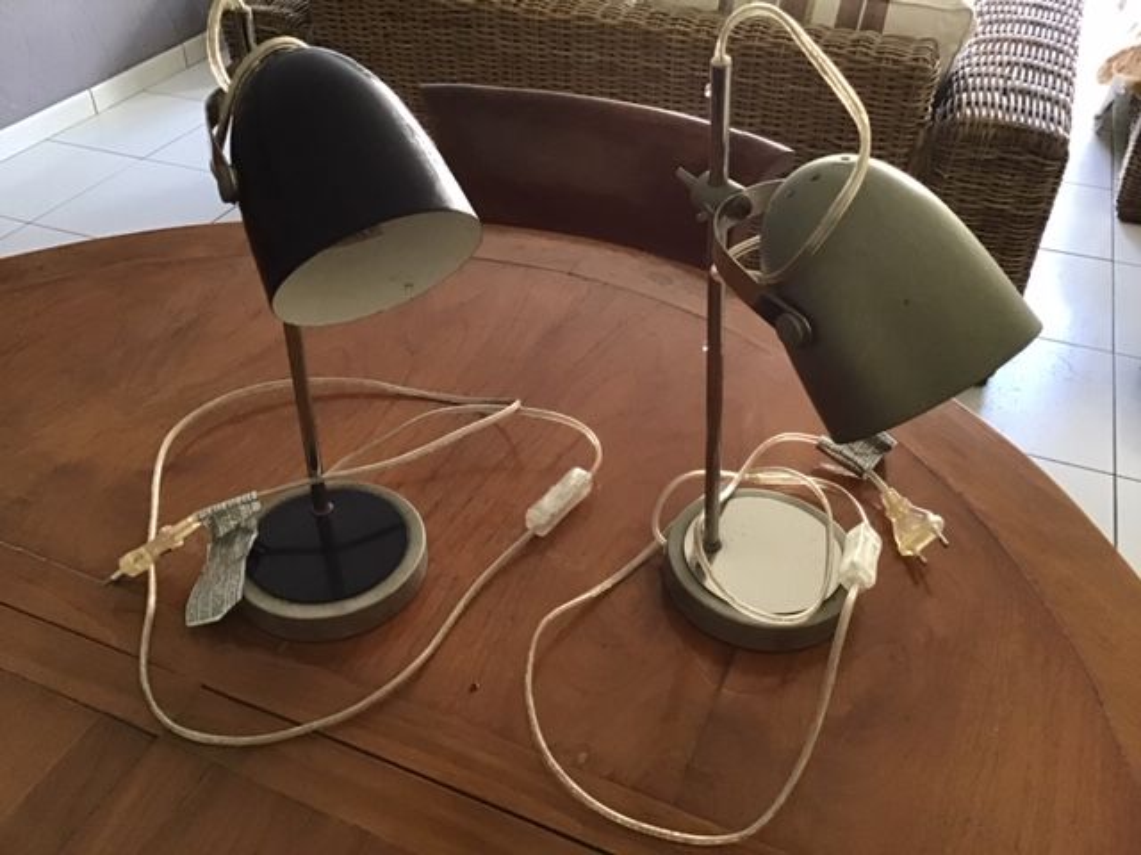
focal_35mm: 31
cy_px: 428
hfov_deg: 58.4
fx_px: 1022
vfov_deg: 45.4
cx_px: 570
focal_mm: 3.3
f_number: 2.4
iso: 200
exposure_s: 1/25
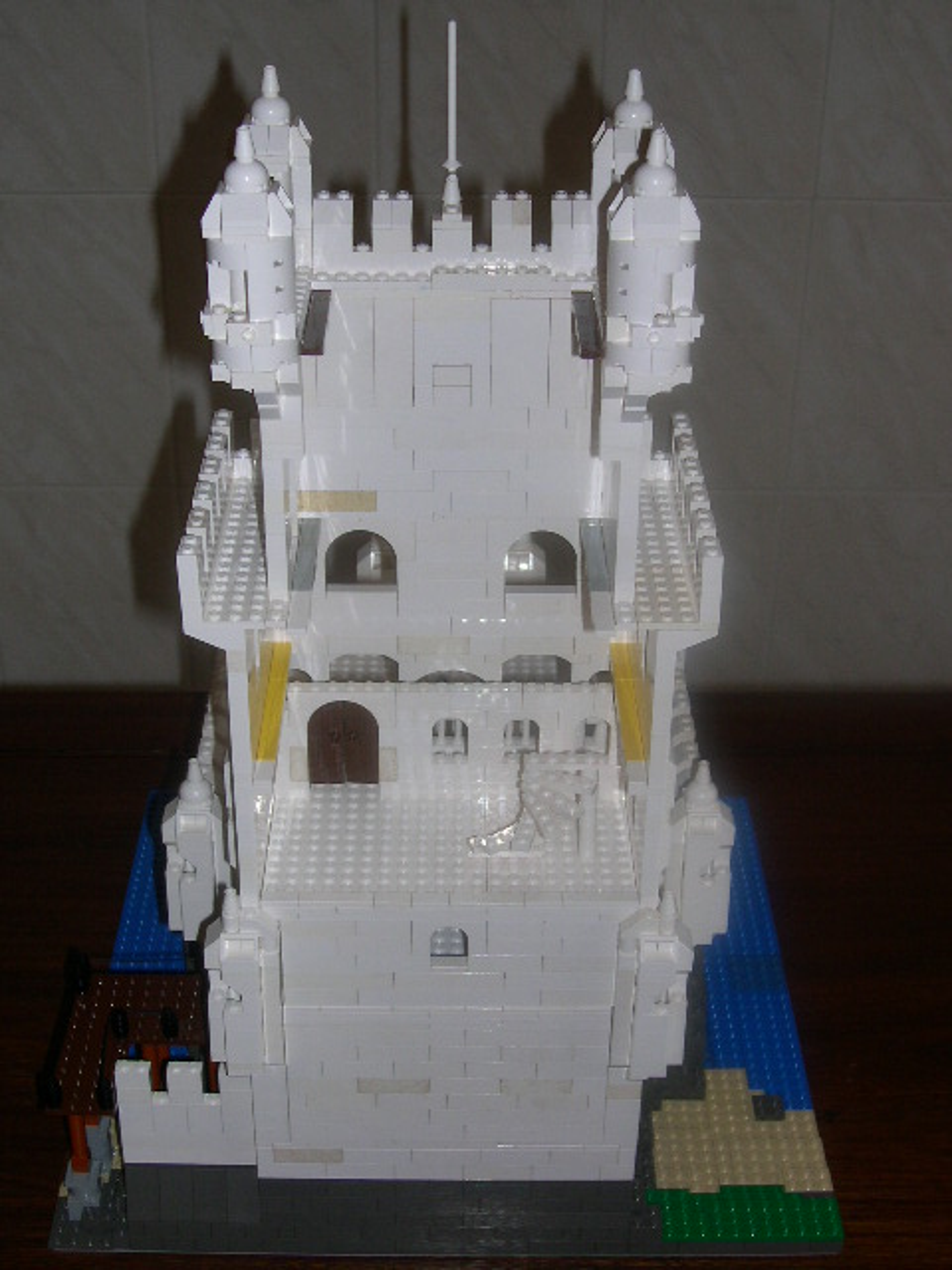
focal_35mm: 52
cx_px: 476
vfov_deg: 36.8
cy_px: 635
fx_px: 1907
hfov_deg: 28.0
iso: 100
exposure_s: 1/60
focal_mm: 11.1
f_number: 3.2
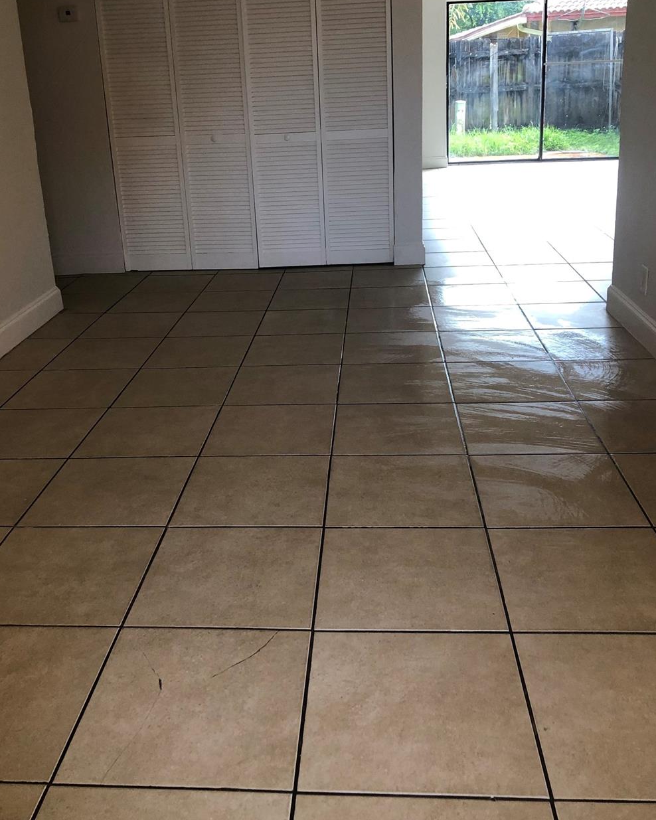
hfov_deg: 43.4
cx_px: 319
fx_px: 825
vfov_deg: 52.5
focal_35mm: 34
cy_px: 331
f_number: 1.8
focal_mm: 3.99
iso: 32
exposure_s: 1/30
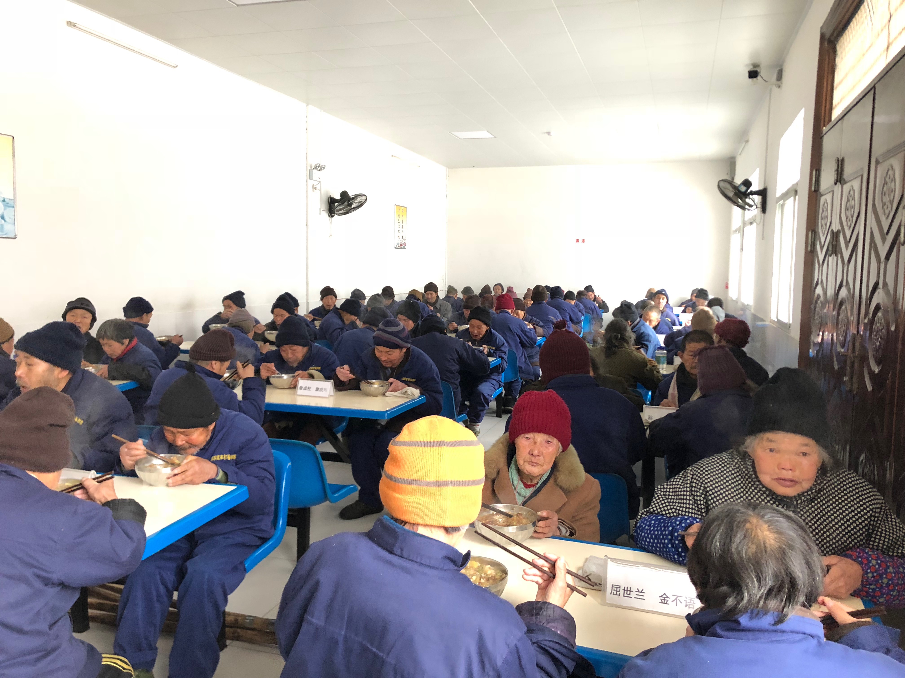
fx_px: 732
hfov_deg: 63.4
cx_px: 452
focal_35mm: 28
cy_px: 339
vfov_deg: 49.7
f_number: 1.8
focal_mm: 3.99
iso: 100
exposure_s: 1/9
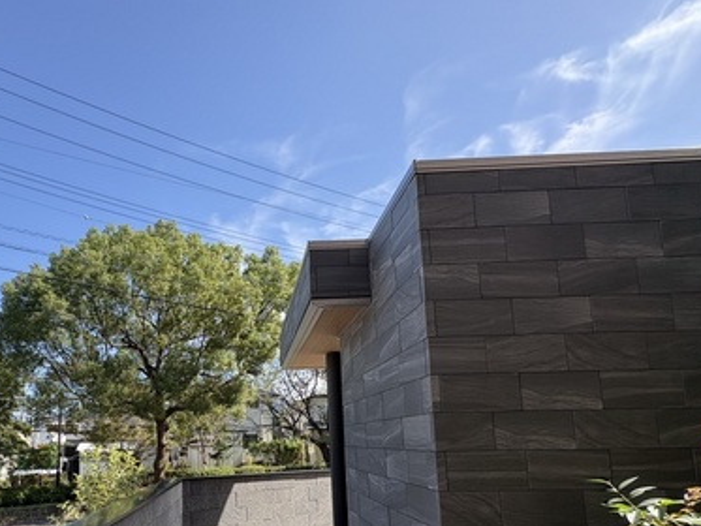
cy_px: 393
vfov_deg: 60.1
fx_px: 425
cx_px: 229
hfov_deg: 76.3
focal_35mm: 21
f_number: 2.2
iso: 50
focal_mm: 2.22
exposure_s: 1/552
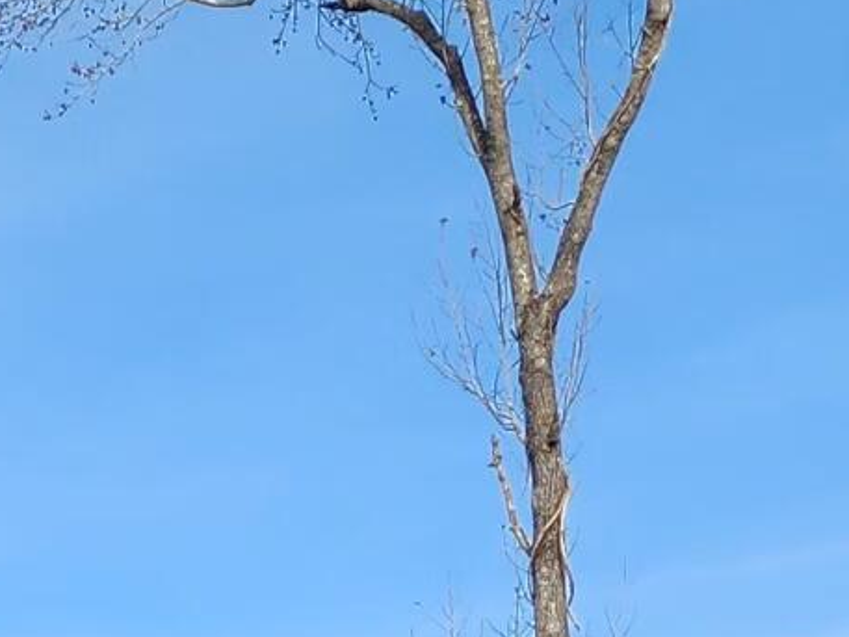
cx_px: -268
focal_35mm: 151
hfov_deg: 12.6
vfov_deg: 8.2
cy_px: 1991
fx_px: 3704
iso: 12
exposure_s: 1/671
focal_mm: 6.4
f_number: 1.8
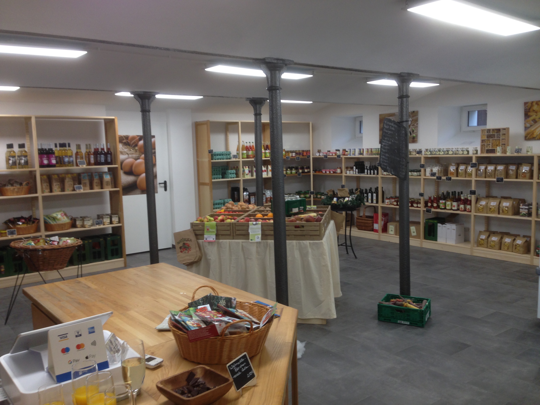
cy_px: 202
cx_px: 270
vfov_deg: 42.9
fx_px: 515
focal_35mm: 33
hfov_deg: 55.4
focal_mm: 4.12
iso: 50
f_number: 2.4
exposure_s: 1/24
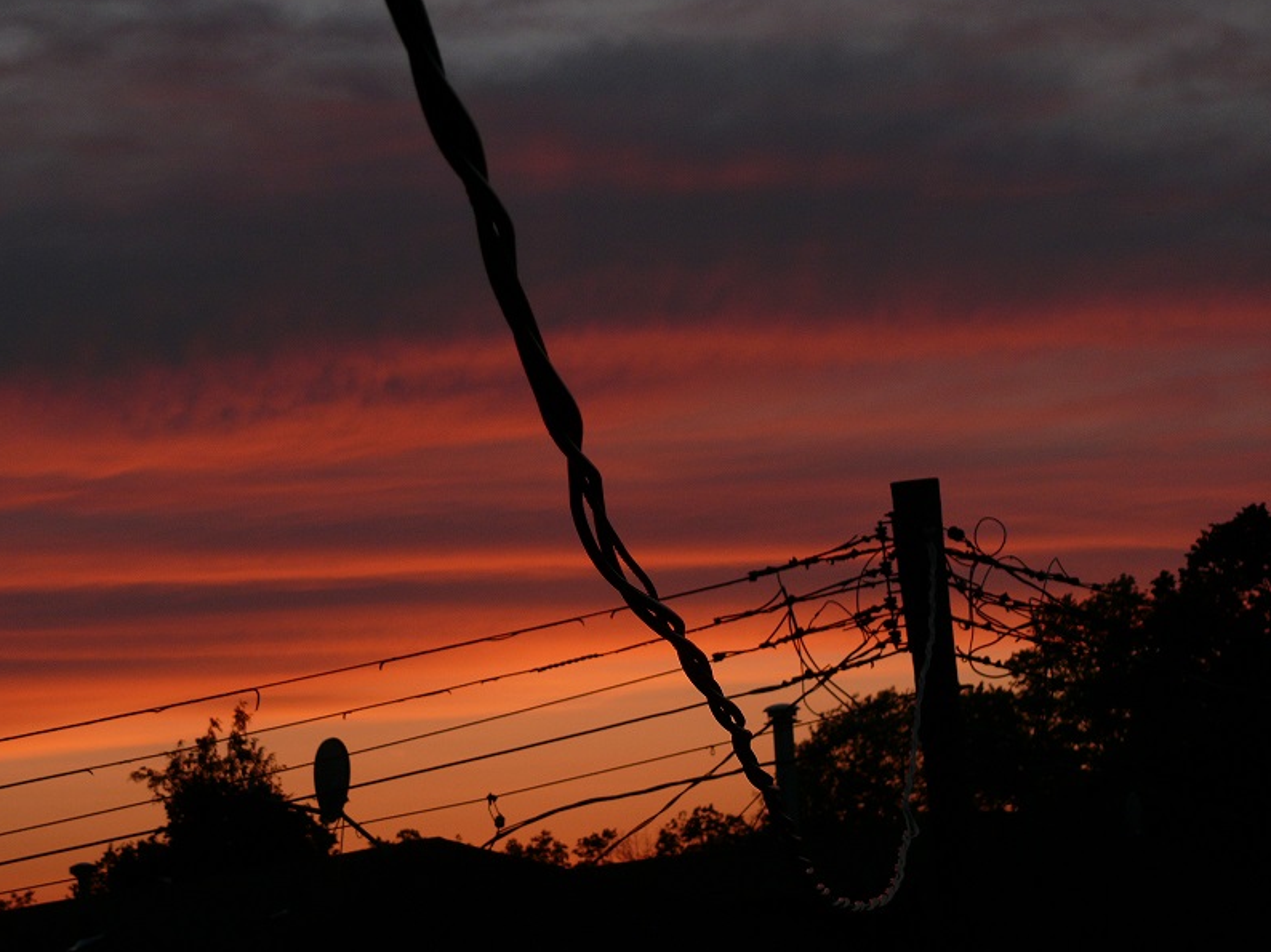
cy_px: 482
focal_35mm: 111
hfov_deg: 17.7
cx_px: 619
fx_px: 4074
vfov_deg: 13.3
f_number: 3.6
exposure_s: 1/125
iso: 100
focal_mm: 20.5
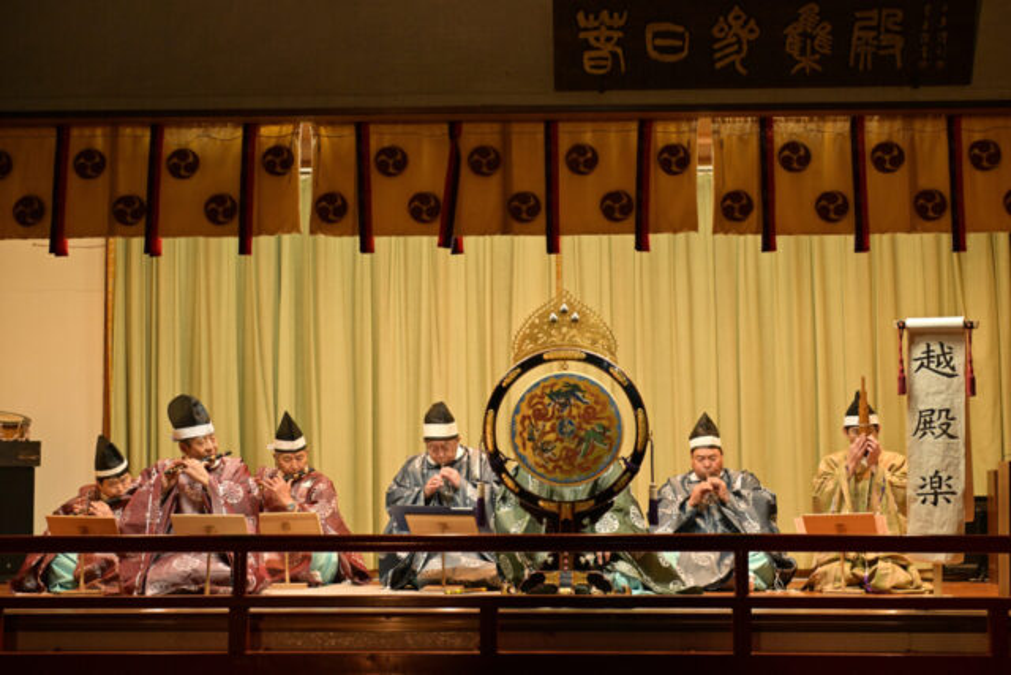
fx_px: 1966
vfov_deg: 19.5
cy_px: 338
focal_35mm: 70
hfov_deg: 28.8
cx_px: 506
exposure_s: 1/125
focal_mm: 70
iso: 1600
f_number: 3.5
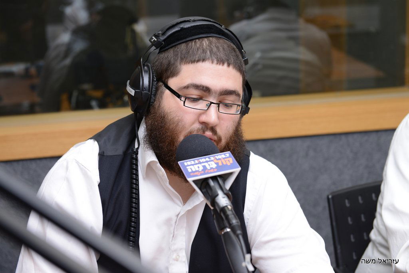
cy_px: 136
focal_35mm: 70
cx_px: 204
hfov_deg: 28.8
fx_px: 796
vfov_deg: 19.5
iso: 400
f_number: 5
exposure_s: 1/100
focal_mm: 70
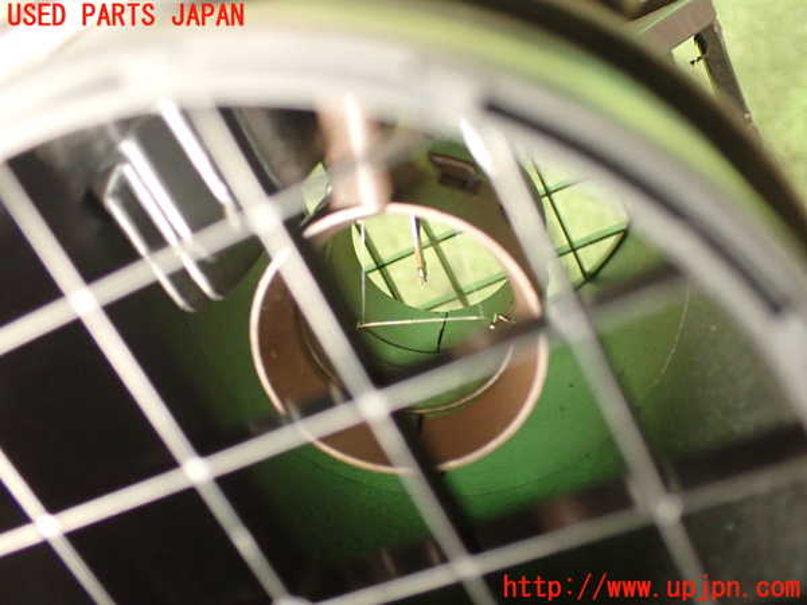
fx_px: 839
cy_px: 302
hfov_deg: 51.4
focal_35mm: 36
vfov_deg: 39.7
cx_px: 404
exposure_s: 1/25
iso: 800
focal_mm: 6.37
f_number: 2.5
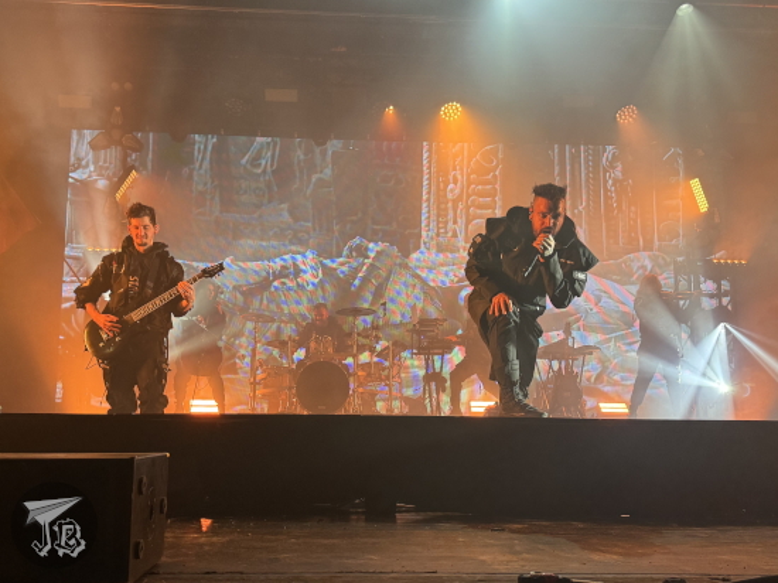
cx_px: 389
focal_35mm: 24
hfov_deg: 71.6
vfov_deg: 56.8
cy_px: 292
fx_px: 539
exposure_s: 1/63
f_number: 1.78
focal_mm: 6.76
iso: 160
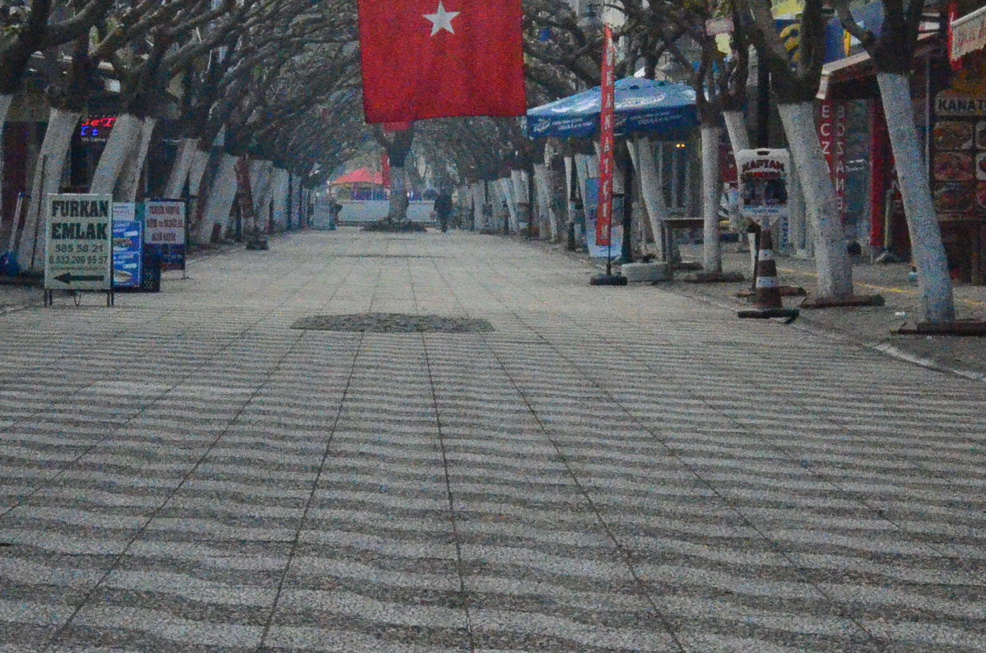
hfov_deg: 13.7
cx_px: 452
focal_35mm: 150
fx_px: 4100
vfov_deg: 9.1
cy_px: 75
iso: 6400
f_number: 18
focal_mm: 42
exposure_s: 1/1250
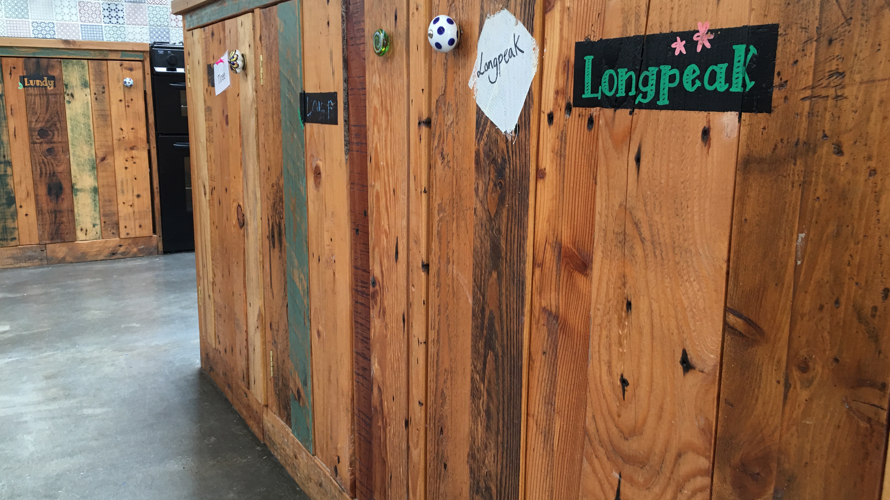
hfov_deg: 61.0
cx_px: 450
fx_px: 755
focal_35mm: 32
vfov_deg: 36.7
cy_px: 260
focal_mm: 4.15
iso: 50
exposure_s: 1/17
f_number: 2.2
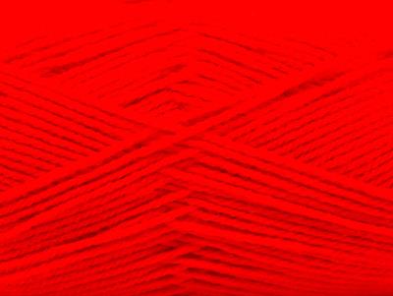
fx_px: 818
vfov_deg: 20.5
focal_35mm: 72
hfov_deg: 27.0
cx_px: 196
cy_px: 148
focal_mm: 14.73
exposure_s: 1/9.32
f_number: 2.9
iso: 200
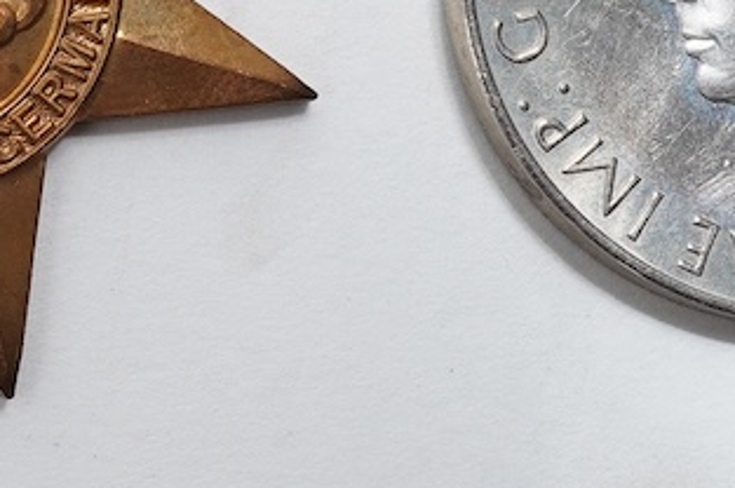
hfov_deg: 11.9
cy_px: -66
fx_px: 3304
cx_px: -487
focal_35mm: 162
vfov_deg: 8.4
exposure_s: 1/100
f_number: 18
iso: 100
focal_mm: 30
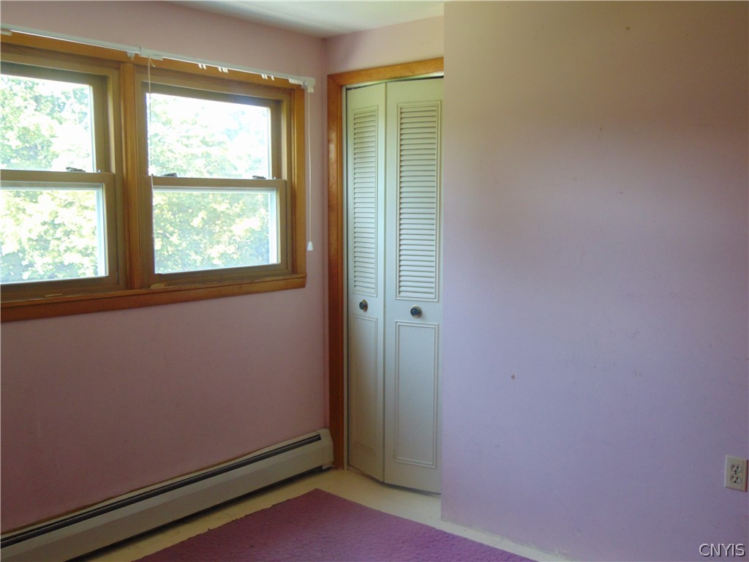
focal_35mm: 35
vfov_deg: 40.7
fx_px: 757
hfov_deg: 52.6
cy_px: 281
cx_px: 374
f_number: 3.2
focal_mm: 6.3
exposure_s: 1/30
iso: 160
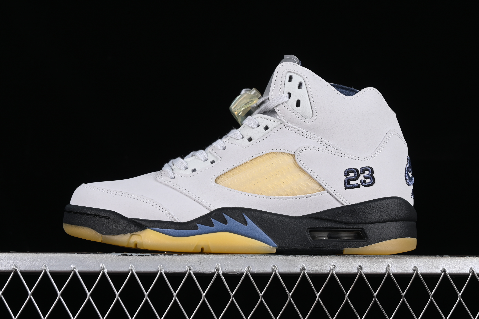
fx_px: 998
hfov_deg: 27.0
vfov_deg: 18.2
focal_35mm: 75
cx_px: 240
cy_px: 160
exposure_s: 1/80
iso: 160
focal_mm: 50
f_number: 8
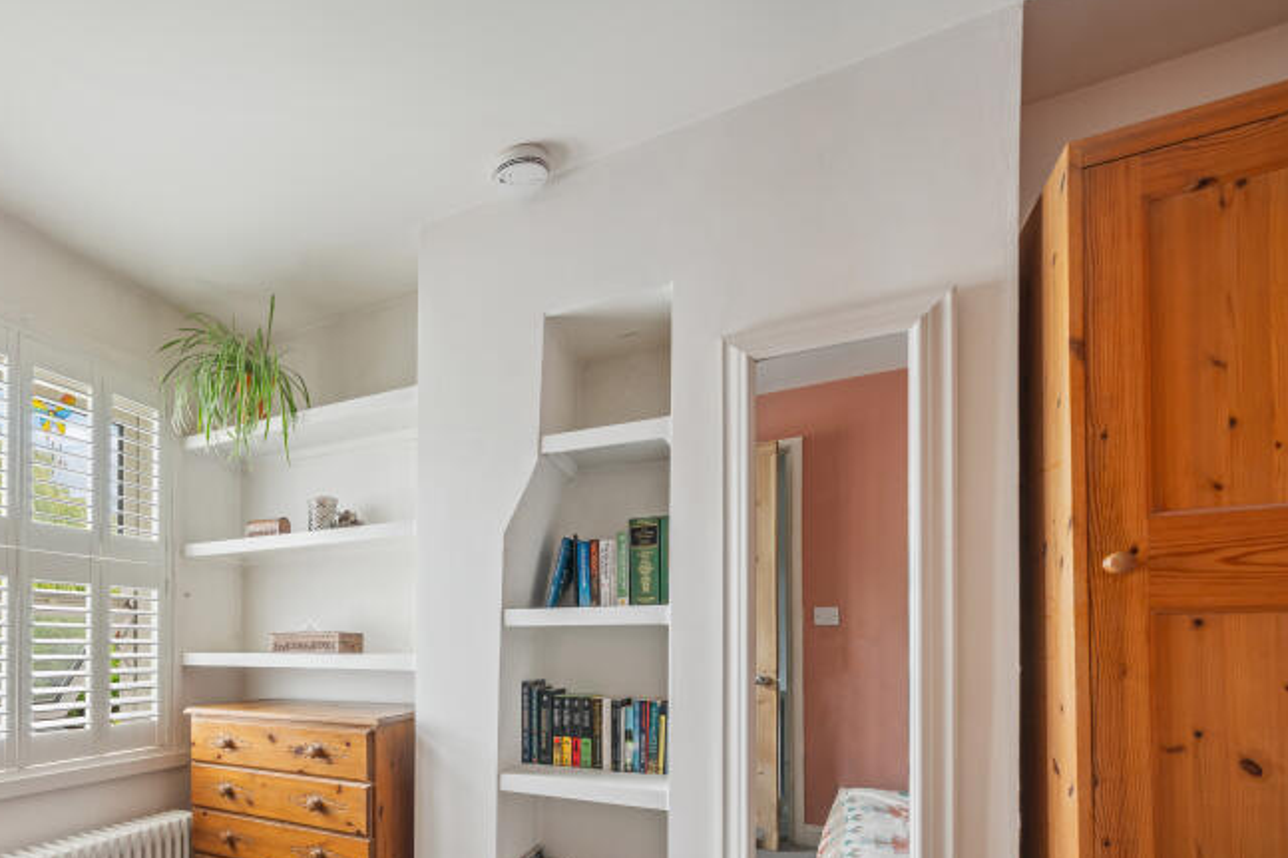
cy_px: 674
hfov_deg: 80.9
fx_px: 680
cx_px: 338
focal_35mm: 19
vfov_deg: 59.9
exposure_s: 1/1.25
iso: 100
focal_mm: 12
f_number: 8
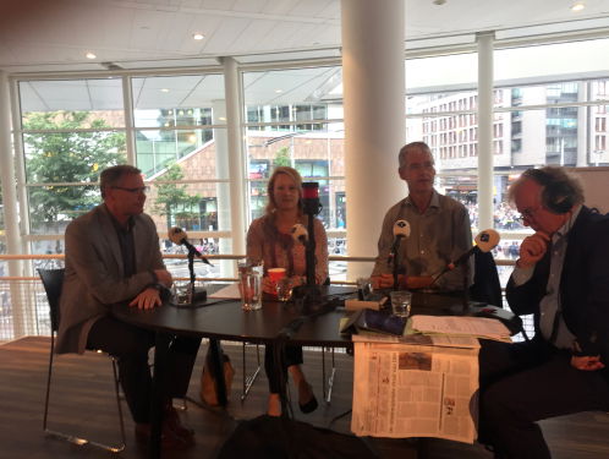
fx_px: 511
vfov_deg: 48.3
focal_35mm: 29
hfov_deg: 61.6
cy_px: 230
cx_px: 304
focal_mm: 4.15
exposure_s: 1/100
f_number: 2.2
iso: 50
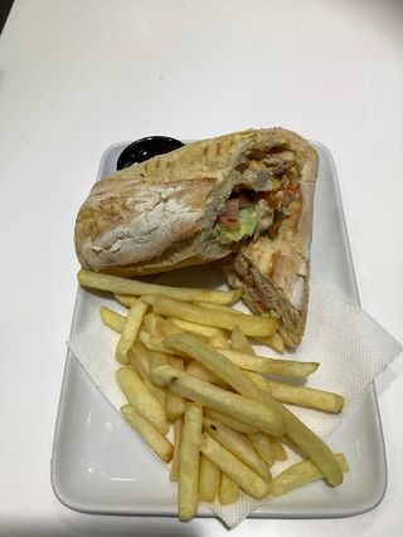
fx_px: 481
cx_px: 202
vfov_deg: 58.4
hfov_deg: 45.4
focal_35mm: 31
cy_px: 268
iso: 50
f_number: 2.4
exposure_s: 1/100
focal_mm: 3.3
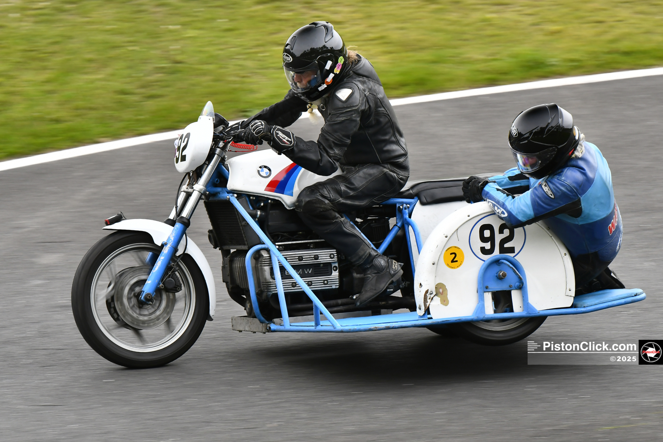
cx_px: 332
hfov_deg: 5.7
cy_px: 221
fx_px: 6628
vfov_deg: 3.8
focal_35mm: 360
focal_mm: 240
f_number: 6.3
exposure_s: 1/250
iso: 560
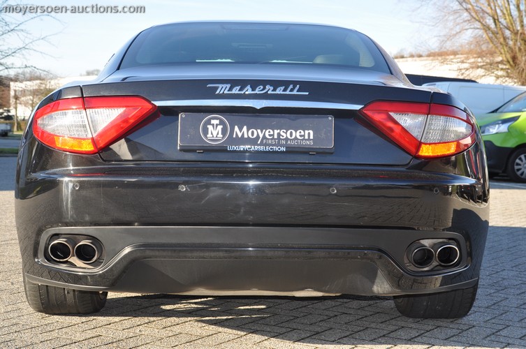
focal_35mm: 66
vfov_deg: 20.6
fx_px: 963
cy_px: 174
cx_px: 263
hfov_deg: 30.5
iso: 200
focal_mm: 44
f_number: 5.6
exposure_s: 1/200
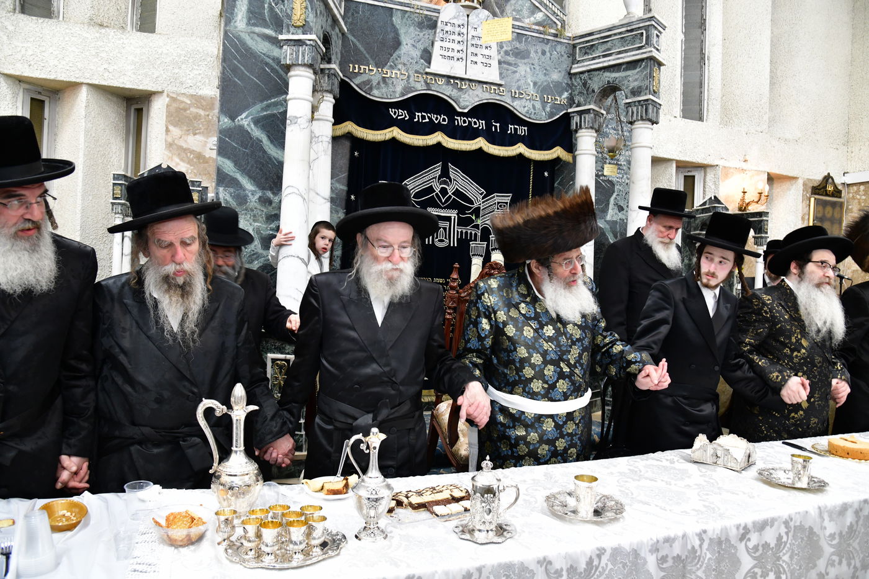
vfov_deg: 53.1
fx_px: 579
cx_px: 434
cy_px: 290
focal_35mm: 24
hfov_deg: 73.8
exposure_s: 1/100
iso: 2000
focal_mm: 24
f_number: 5.6
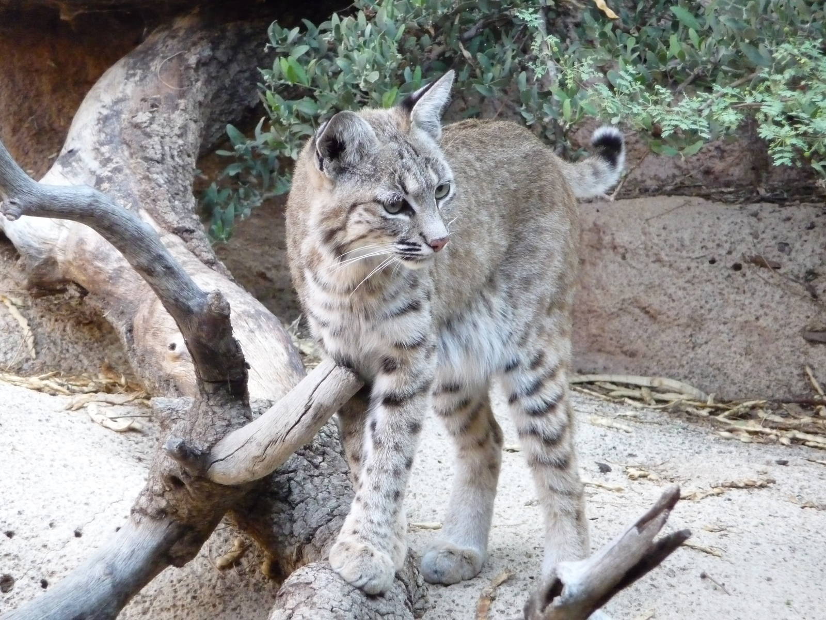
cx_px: 413
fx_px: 6681
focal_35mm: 280
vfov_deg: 5.3
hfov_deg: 7.1
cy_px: 310
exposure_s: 1/160
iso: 800
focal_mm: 47
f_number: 4.9
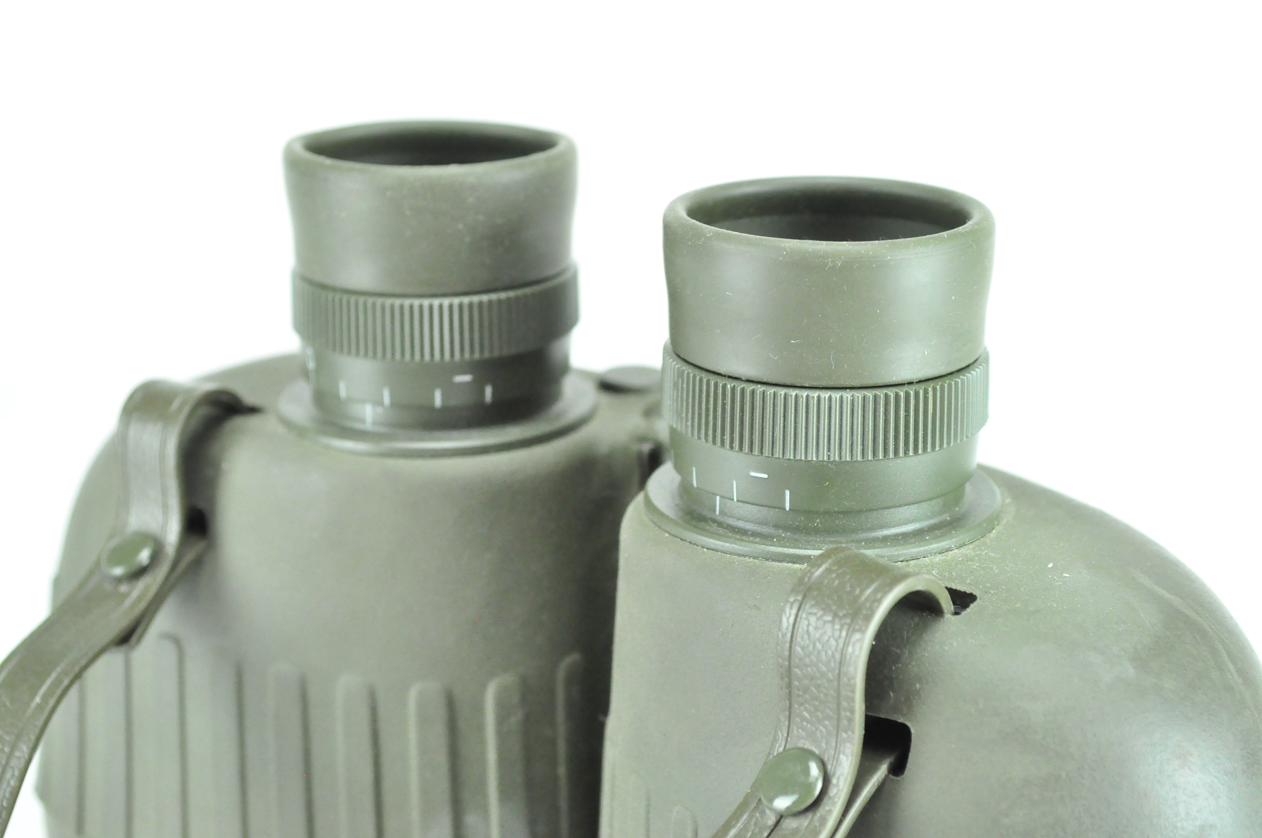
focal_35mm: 69
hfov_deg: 29.3
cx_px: 631
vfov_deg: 19.7
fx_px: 2416
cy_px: 419
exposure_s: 1/125
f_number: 7.1
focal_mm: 46
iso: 3200
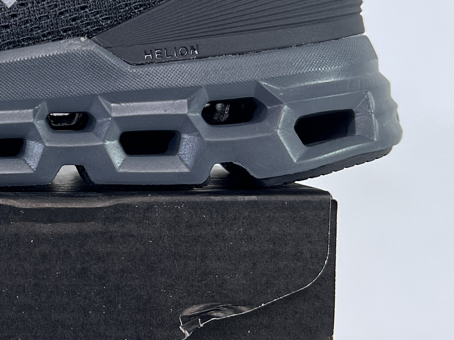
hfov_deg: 22.0
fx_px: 1088
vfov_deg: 17.8
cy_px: 169
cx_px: -72
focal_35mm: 83
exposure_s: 1/678
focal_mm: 5.7
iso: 50
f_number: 1.5
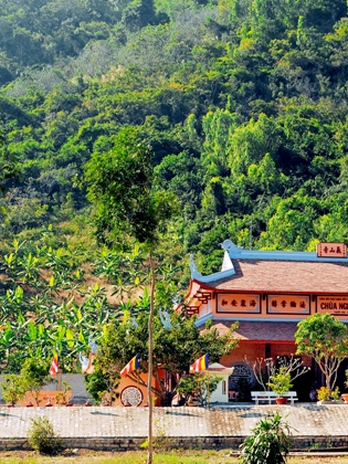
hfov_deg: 12.2
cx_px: 296
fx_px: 1618
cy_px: 230
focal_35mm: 121
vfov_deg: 16.3
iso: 200
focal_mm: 55
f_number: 8
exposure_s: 1/200
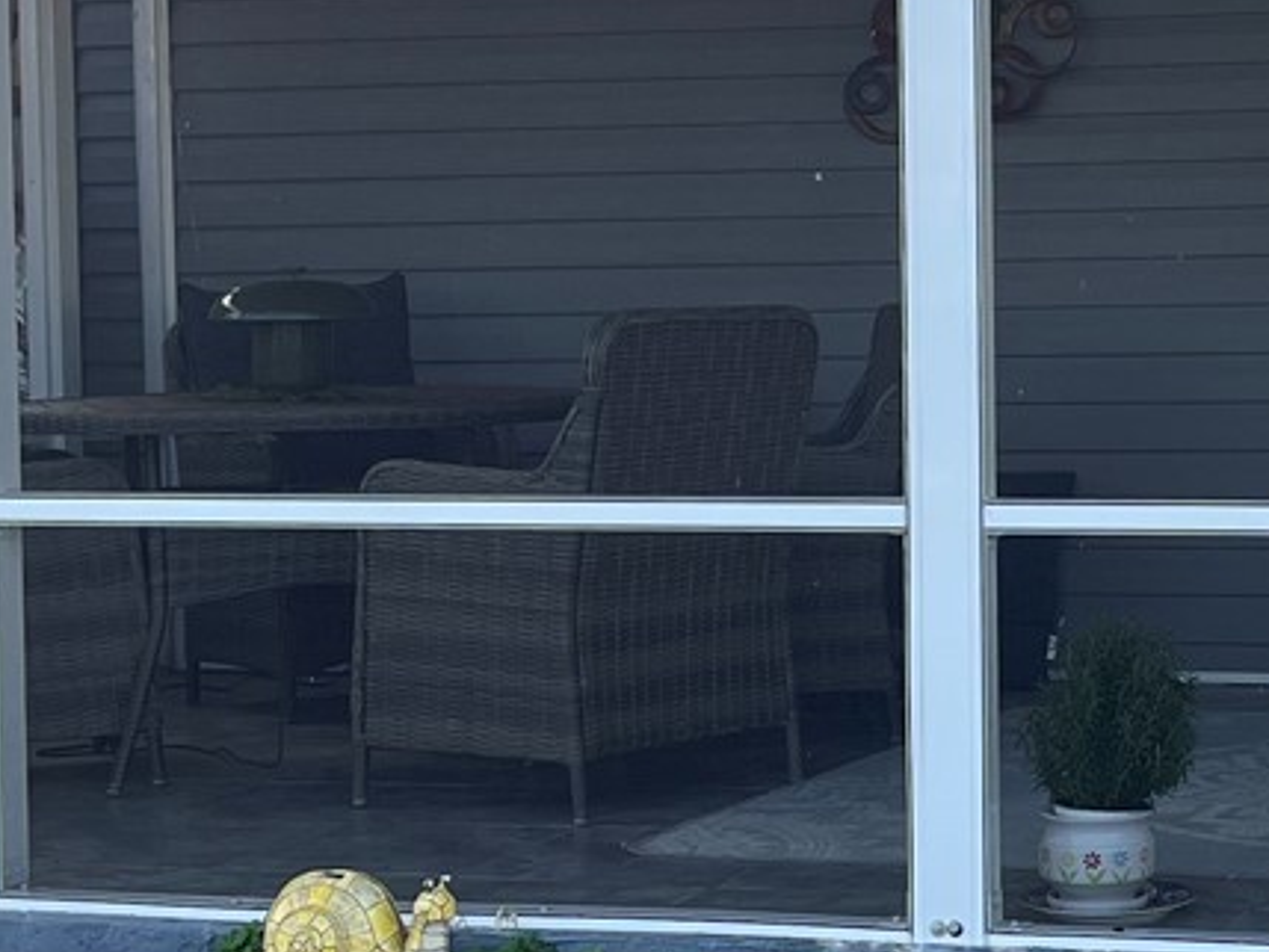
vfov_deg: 15.2
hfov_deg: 19.6
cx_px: 1313
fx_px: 3557
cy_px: 370
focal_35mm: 97
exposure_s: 1/483
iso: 50
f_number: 1.6
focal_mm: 5.1
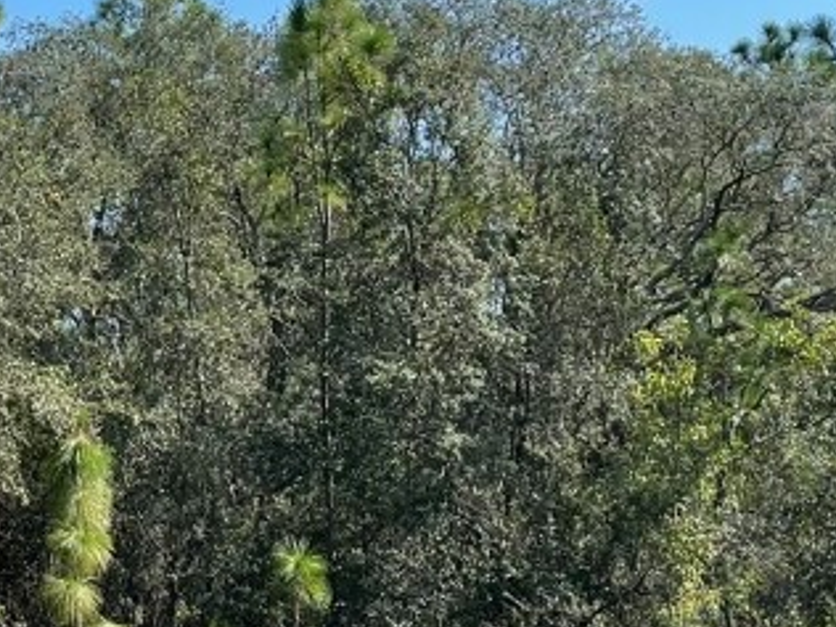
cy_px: 246
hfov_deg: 23.5
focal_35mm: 81
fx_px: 1956
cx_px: 90
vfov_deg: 18.2
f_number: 1.6
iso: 32
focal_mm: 5.1
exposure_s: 1/2288
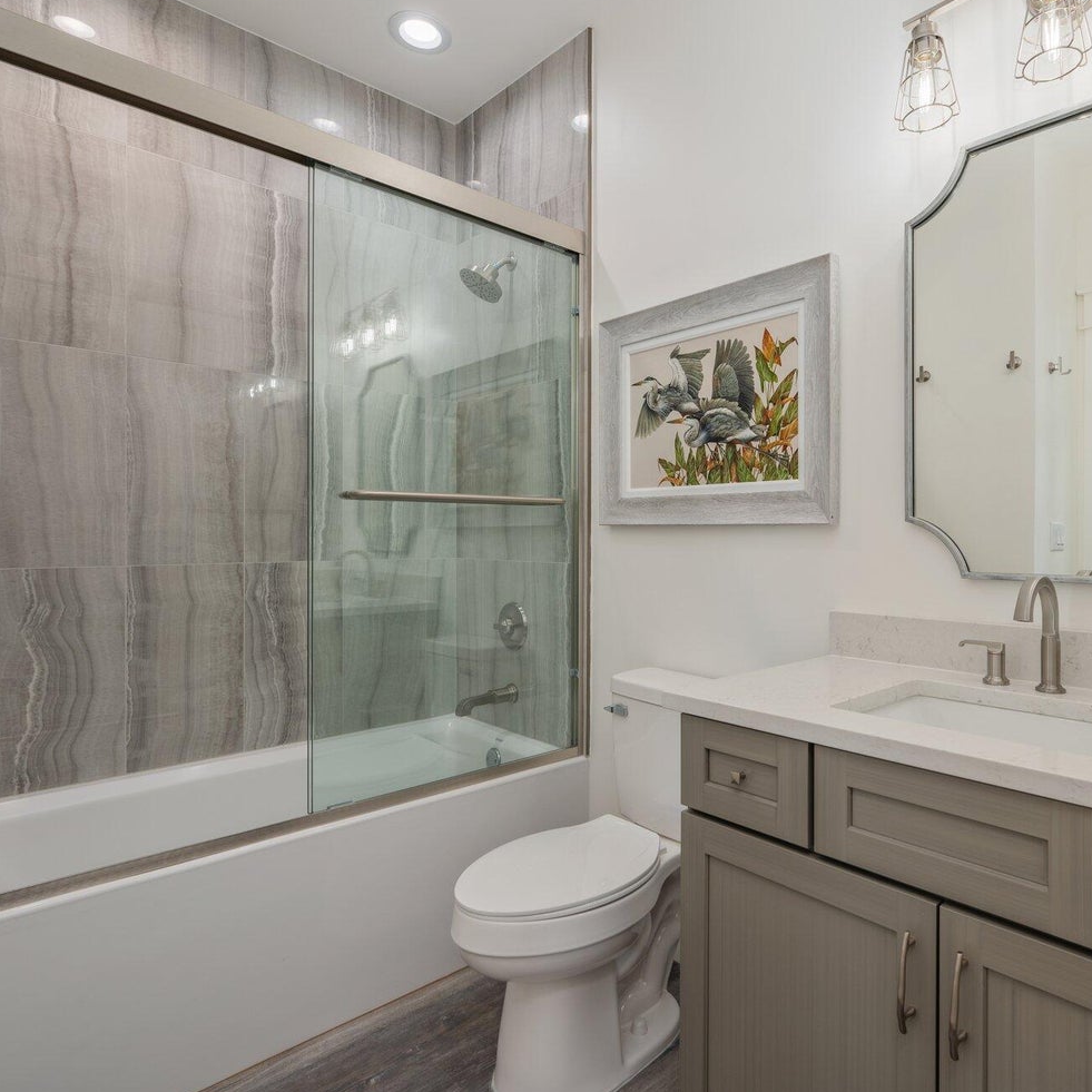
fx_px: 738
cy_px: 535
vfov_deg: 73.0
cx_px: 677
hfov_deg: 71.9
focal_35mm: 21
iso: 100
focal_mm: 15.5
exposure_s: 1/50
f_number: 9
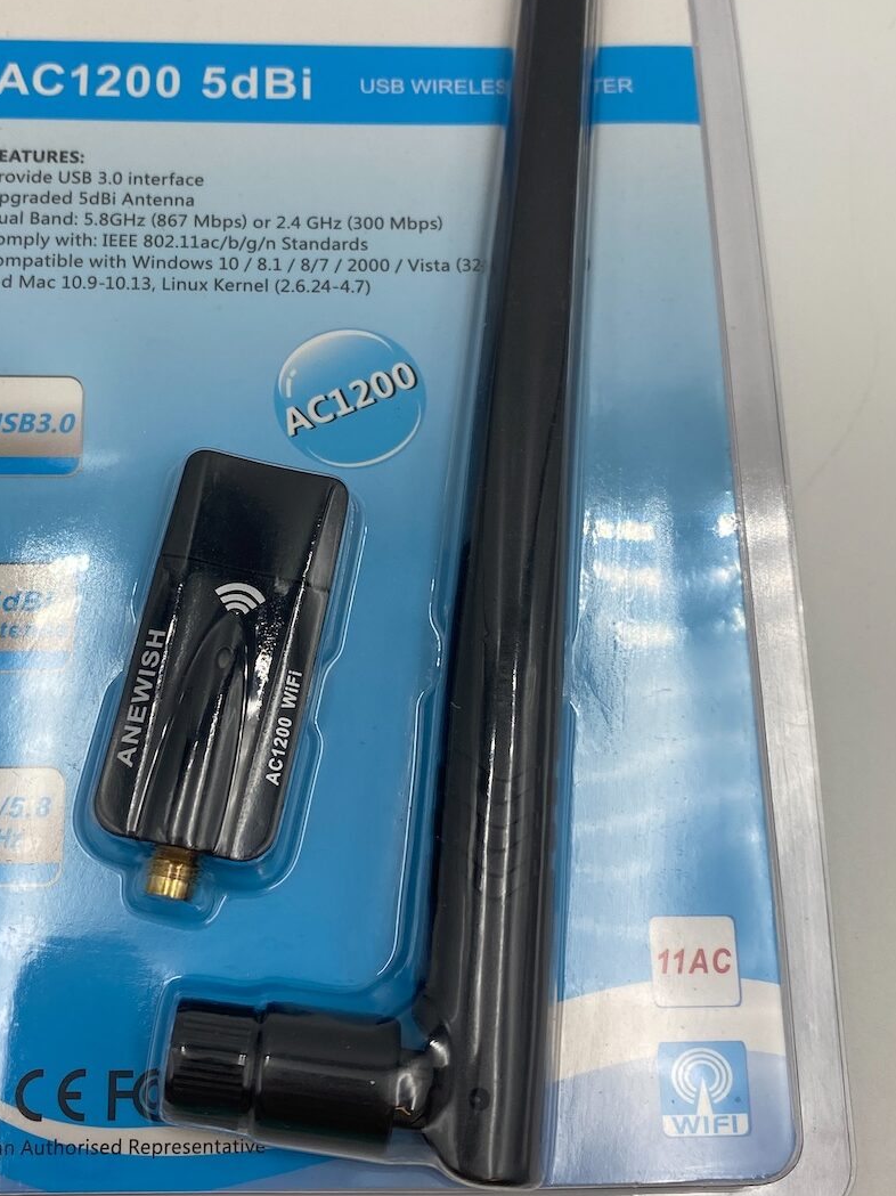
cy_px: 575
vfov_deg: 46.8
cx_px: 335
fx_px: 1381
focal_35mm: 40
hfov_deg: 35.7
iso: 32
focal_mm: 4.25
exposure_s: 1/278
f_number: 1.8
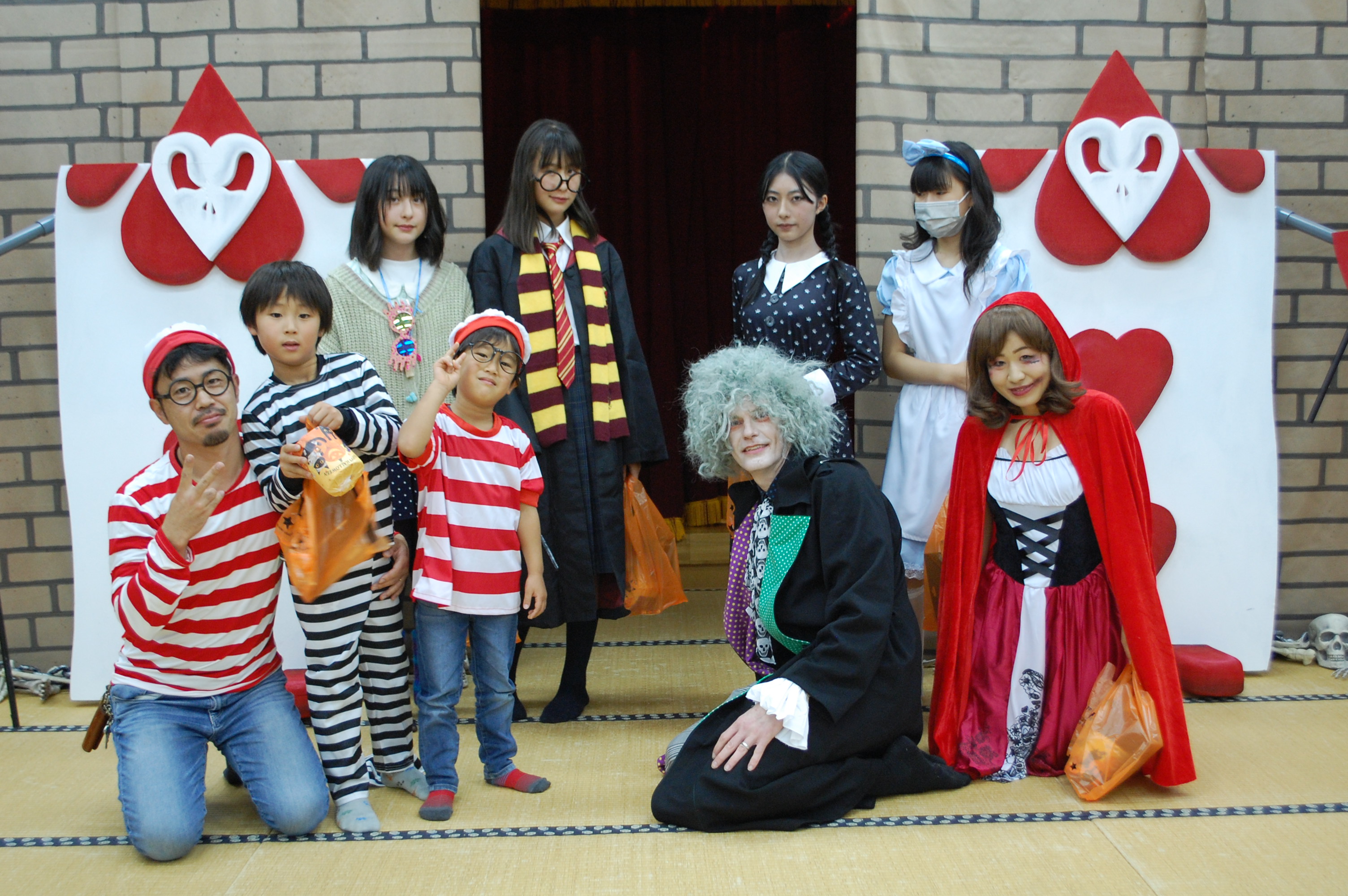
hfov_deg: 49.6
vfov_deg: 34.1
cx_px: 674
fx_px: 1459
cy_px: 448
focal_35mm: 39
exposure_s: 1/15
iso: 800
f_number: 4.5
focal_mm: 26
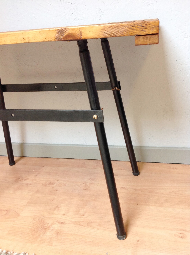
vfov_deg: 52.7
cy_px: 128
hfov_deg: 40.6
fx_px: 257
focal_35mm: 35
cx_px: 95
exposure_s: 1/15
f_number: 2.4
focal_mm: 4.28
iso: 125
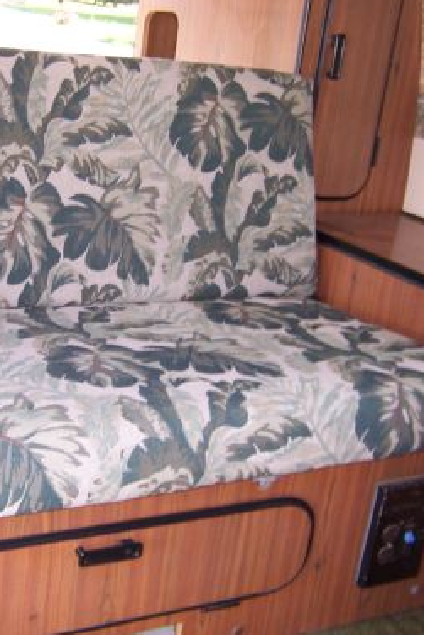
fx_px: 830
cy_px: 312
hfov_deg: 27.8
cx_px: 53
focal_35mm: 47
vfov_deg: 41.9
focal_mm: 5.5
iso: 80
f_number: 2.8
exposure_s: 1/60
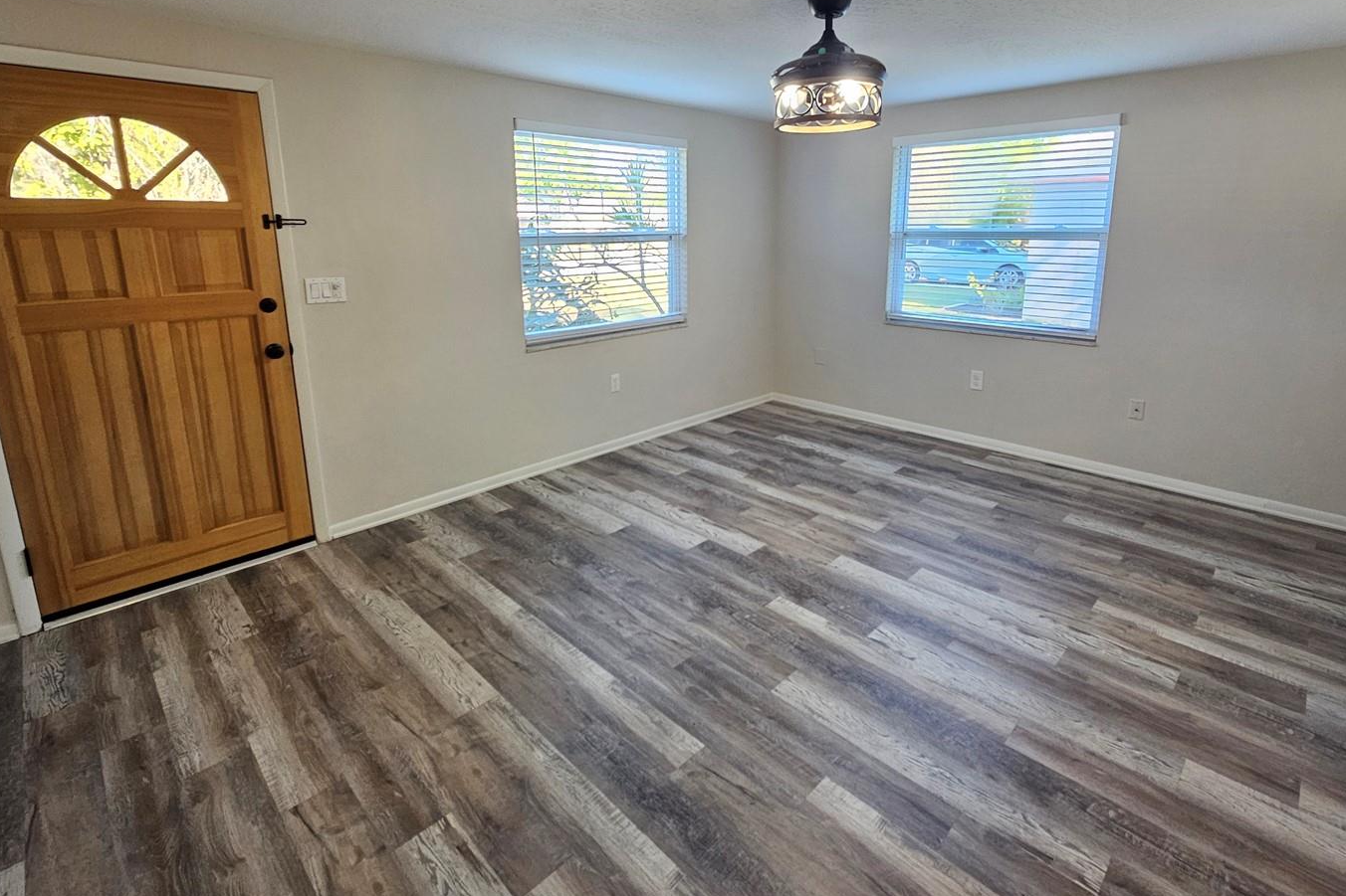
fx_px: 598
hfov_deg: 96.7
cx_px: 679
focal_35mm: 16
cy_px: 359
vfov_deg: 73.0
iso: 200
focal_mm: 2.2
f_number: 2.2
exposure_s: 1/60
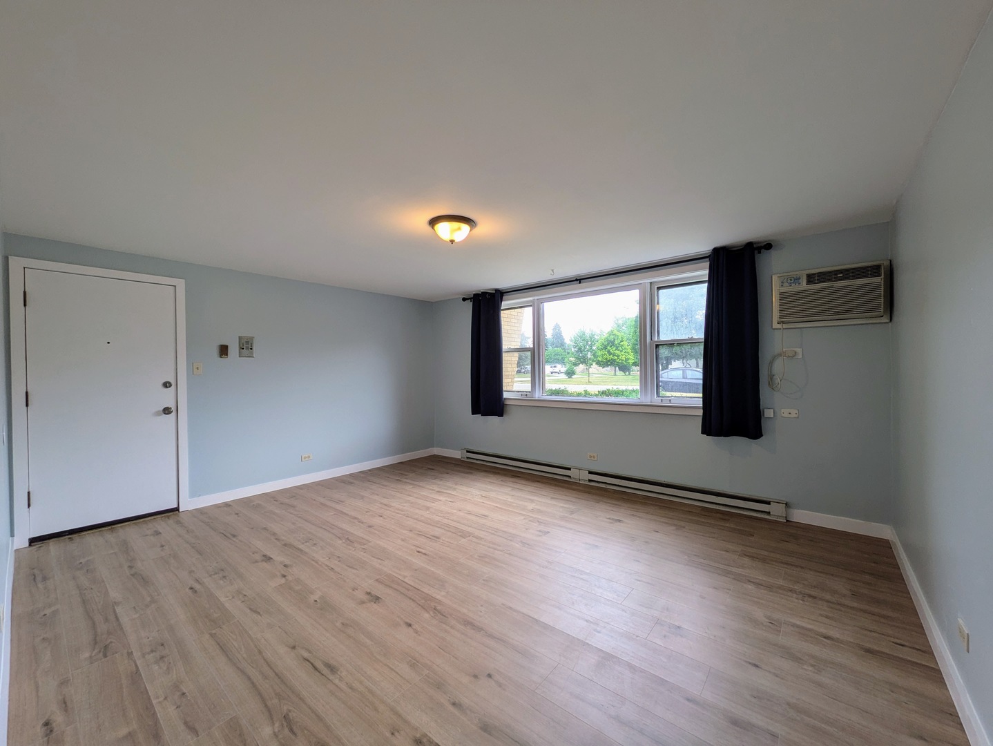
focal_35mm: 14
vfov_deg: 85.7
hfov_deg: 102.0
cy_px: 373
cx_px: 496
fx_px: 402
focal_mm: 1.83
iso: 61
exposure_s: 1/242
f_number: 2.2
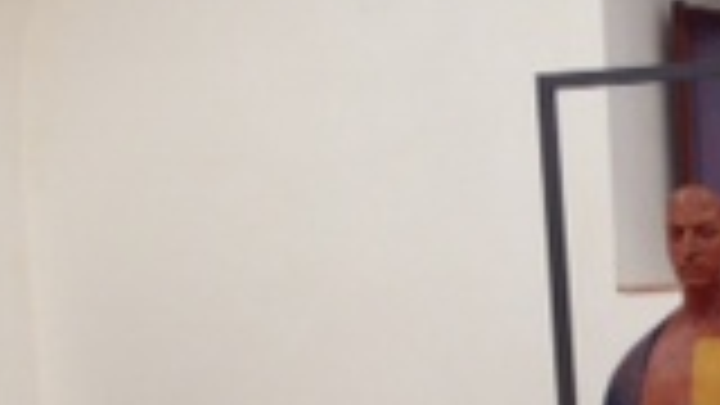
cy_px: 585
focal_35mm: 144
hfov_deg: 14.5
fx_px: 2749
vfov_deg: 8.3
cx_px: 819
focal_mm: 4.12
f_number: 2.4
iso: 50
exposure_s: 1/40
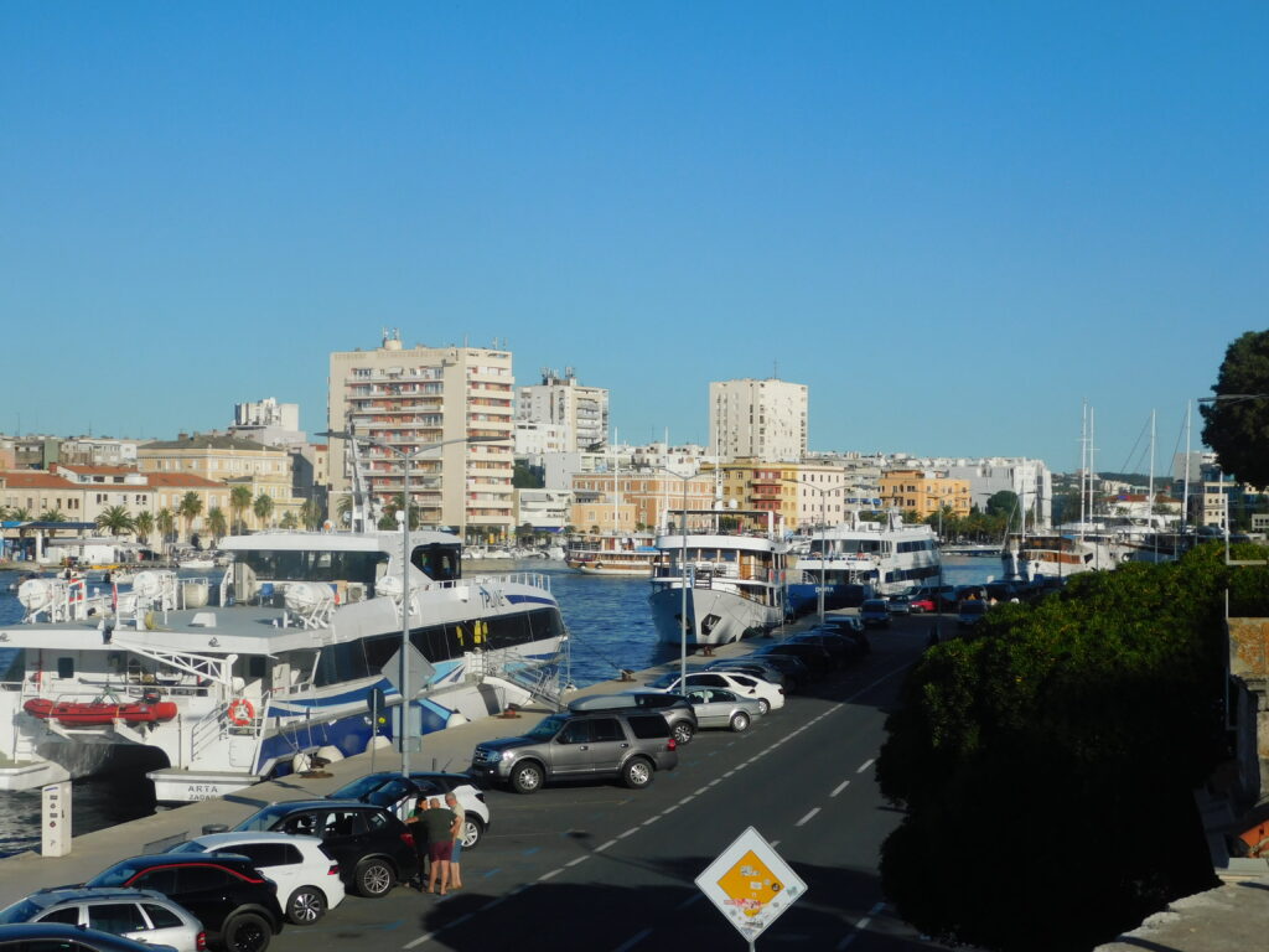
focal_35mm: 66
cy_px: 476
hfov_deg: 29.4
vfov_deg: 22.3
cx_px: 634
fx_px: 2420
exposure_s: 1/500
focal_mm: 11.7
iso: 125
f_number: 8.4
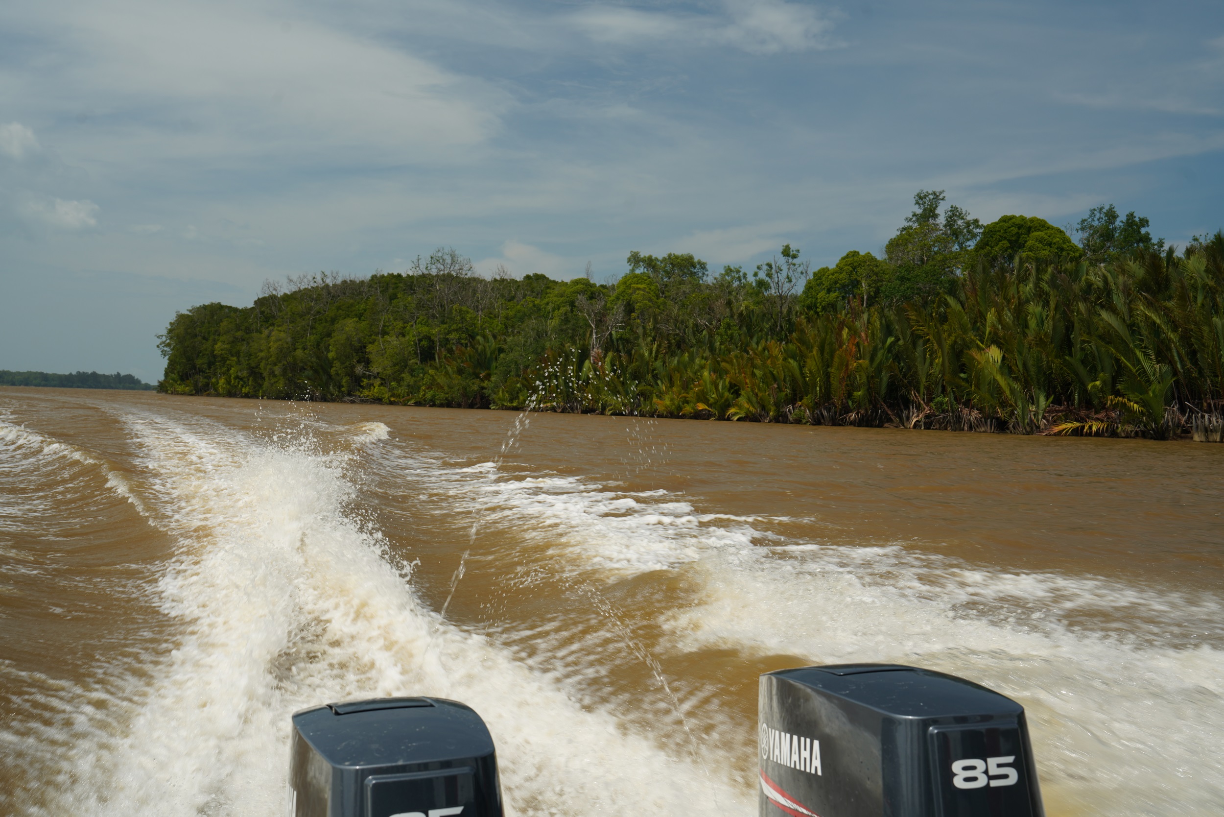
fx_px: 1394
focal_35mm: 41
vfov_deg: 32.6
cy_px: 408
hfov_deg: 47.4
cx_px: 612
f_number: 9
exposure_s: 1/160
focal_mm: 41
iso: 100
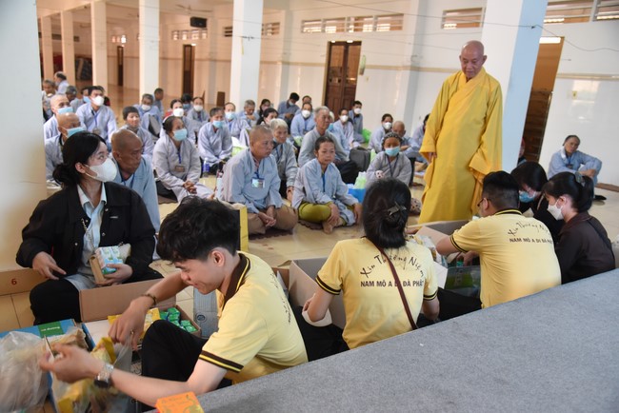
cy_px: 206
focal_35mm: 31
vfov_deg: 42.4
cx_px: 310
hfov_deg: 60.3
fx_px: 533
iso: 3200
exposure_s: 1/60
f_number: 4
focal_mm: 31
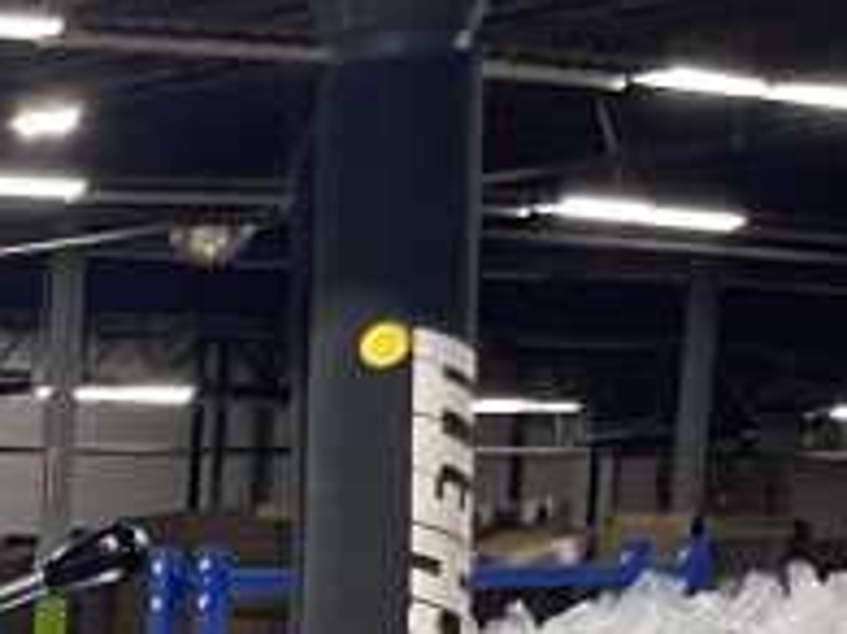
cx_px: -1333
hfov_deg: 10.9
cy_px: 1335
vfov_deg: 9.3
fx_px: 3595
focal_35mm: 147
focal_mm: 4.2
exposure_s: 1/60
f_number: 1.6
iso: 100
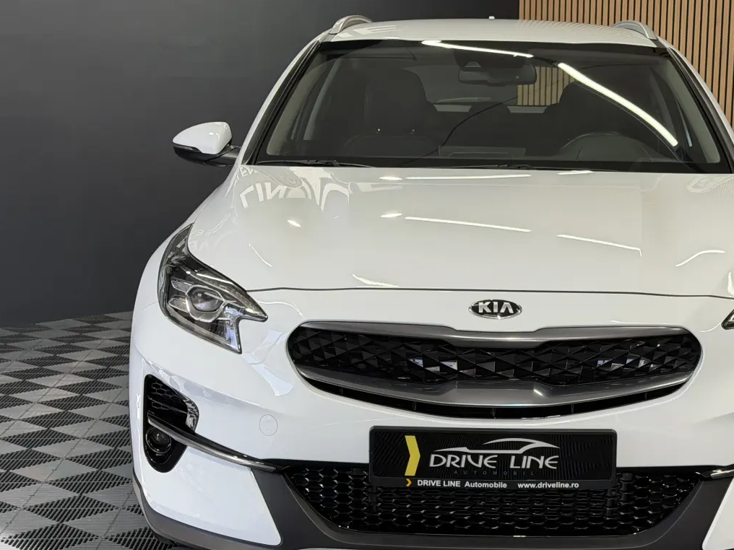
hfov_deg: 28.4
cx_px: 493
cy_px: 331
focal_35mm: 68
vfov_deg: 21.6
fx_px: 1442
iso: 50
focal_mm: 6.76
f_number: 1.78
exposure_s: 1/121
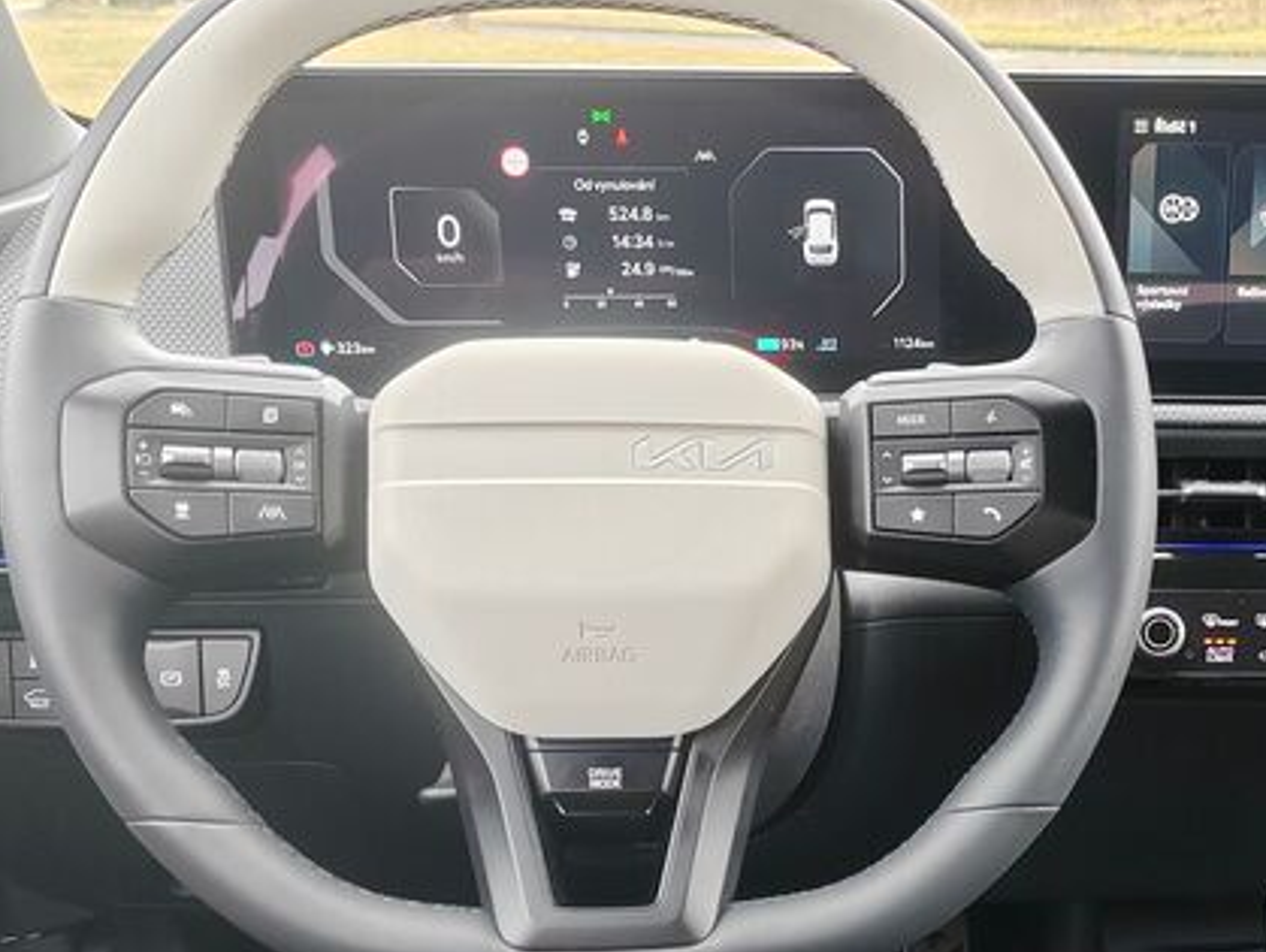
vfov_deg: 25.8
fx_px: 2013
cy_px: 857
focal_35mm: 55
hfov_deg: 34.2
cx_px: 949
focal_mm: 5.52
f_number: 1.9
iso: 500
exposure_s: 1/100
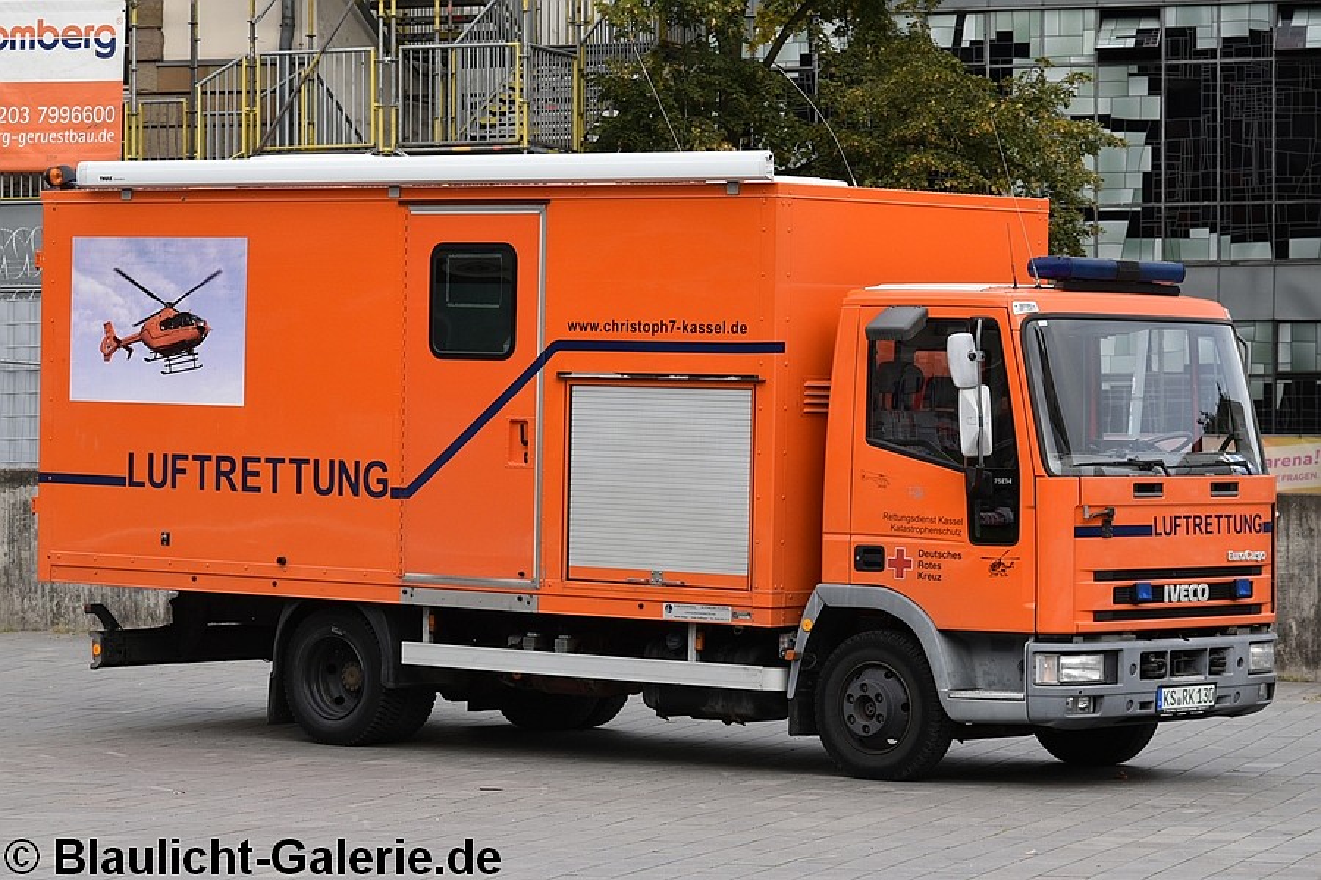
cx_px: 660
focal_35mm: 85
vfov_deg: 16.1
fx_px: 3119
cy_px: 440
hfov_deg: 23.9
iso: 400
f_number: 8
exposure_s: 1/250
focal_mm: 85
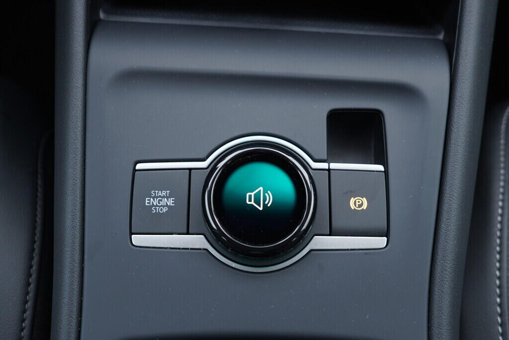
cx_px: 254
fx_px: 509
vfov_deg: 36.9
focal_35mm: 36
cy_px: 170
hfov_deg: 53.1
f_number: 2.8
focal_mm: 24
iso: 250
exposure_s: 1/40
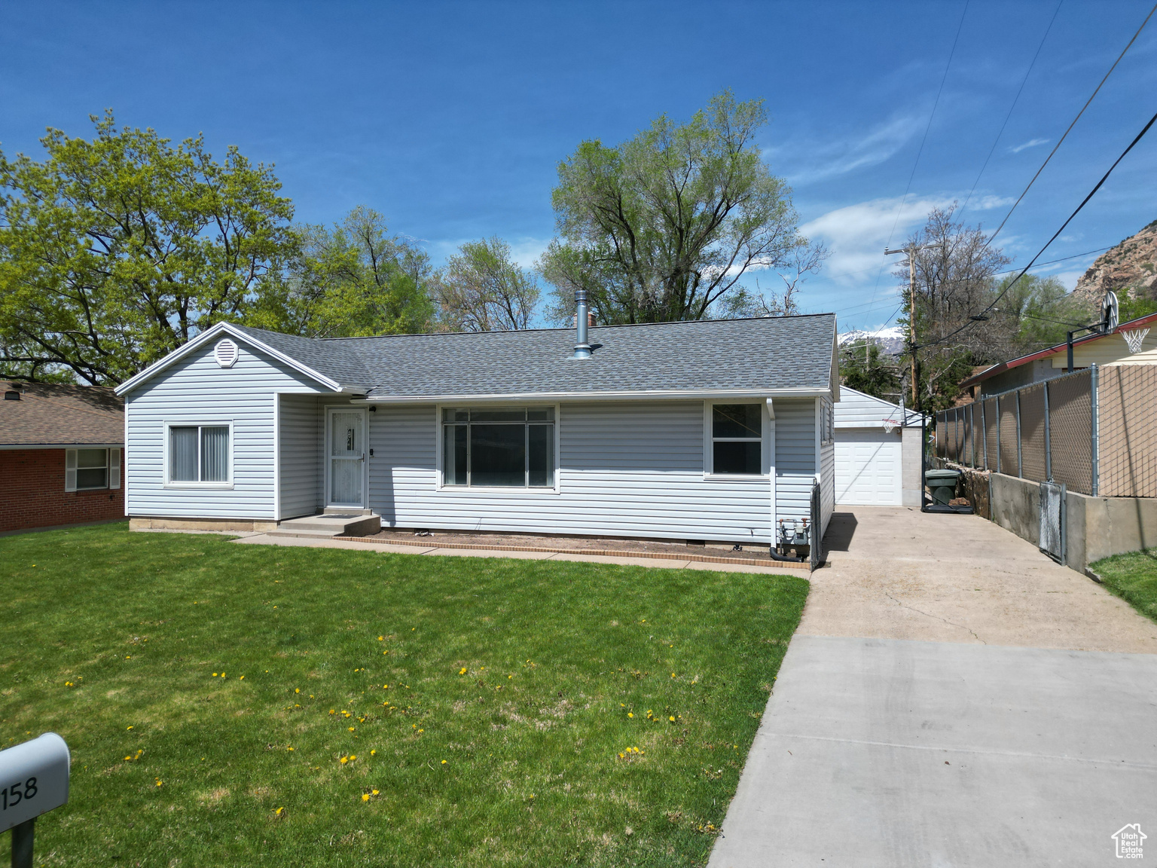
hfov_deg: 71.6
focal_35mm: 24
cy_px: 434
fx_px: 802
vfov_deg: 56.8
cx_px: 578
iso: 110
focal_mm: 6.72
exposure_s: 1/3200
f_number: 1.7
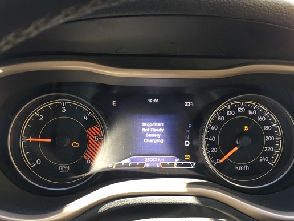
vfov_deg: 39.5
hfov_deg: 51.3
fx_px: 306
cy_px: 133
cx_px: 140
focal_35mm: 36
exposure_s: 1/33
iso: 50
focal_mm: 4.15
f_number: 2.2
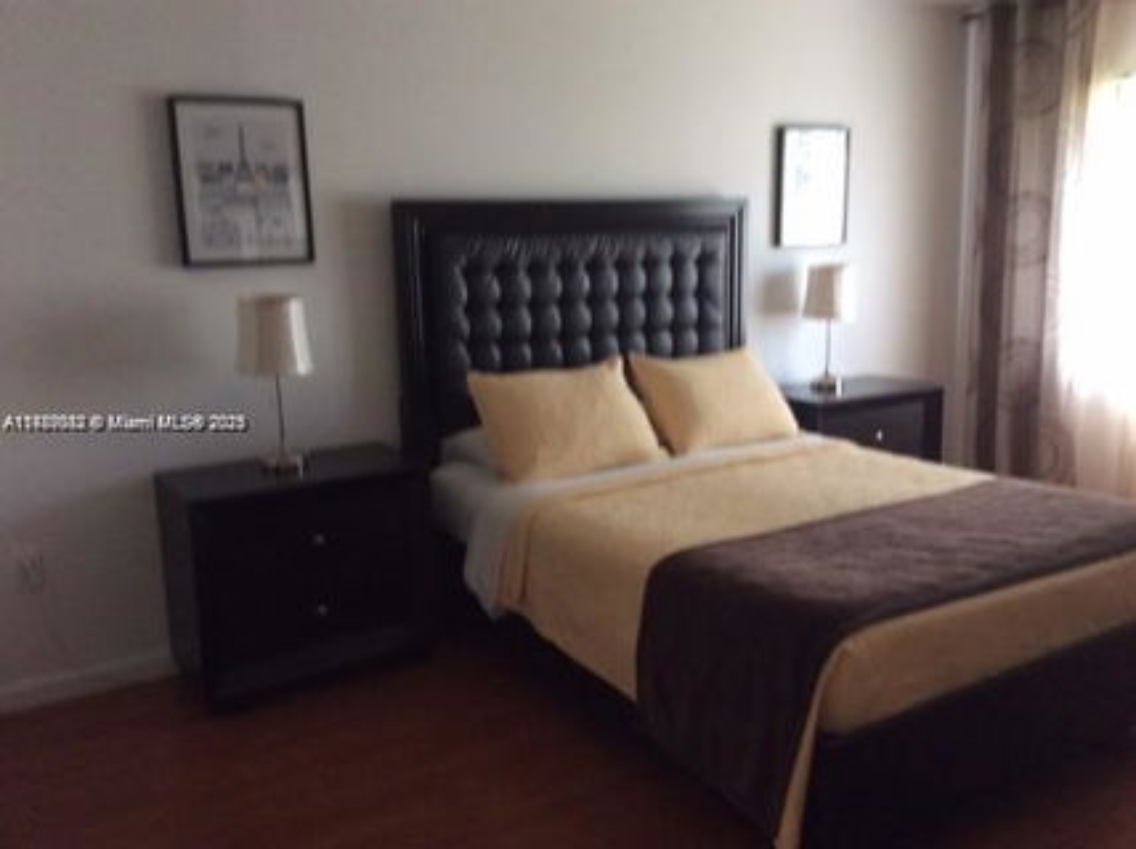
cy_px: 424
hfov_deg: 56.9
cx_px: 568
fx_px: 1049
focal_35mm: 32
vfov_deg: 44.1
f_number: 2.4
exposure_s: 1/24
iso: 125
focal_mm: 3.3
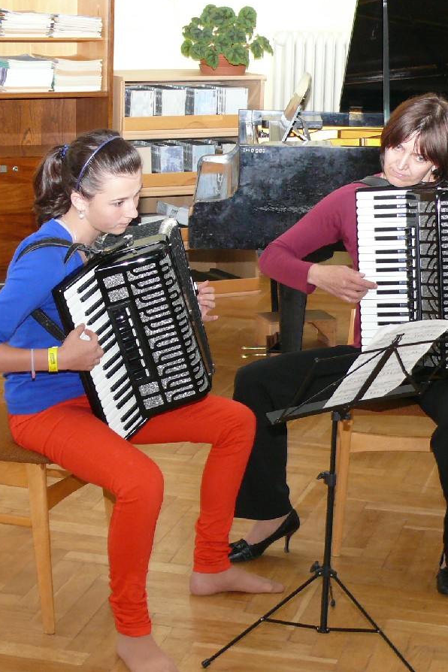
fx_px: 1643
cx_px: 252
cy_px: 334
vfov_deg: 23.1
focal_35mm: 88
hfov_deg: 15.5
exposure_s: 1/30
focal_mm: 10.3
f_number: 3.2
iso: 200
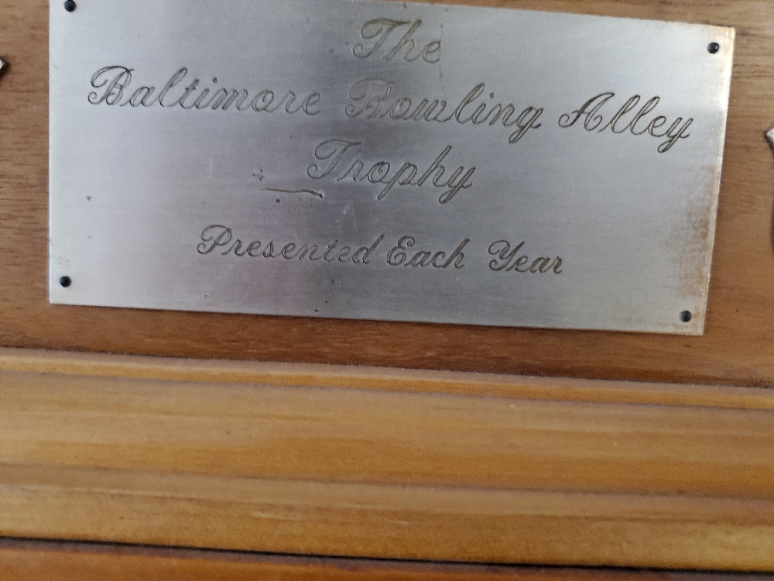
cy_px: 290
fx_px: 581
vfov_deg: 53.1
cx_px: 387
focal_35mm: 26
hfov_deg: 67.3
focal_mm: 4.3
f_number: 1.5
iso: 640
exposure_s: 1/24
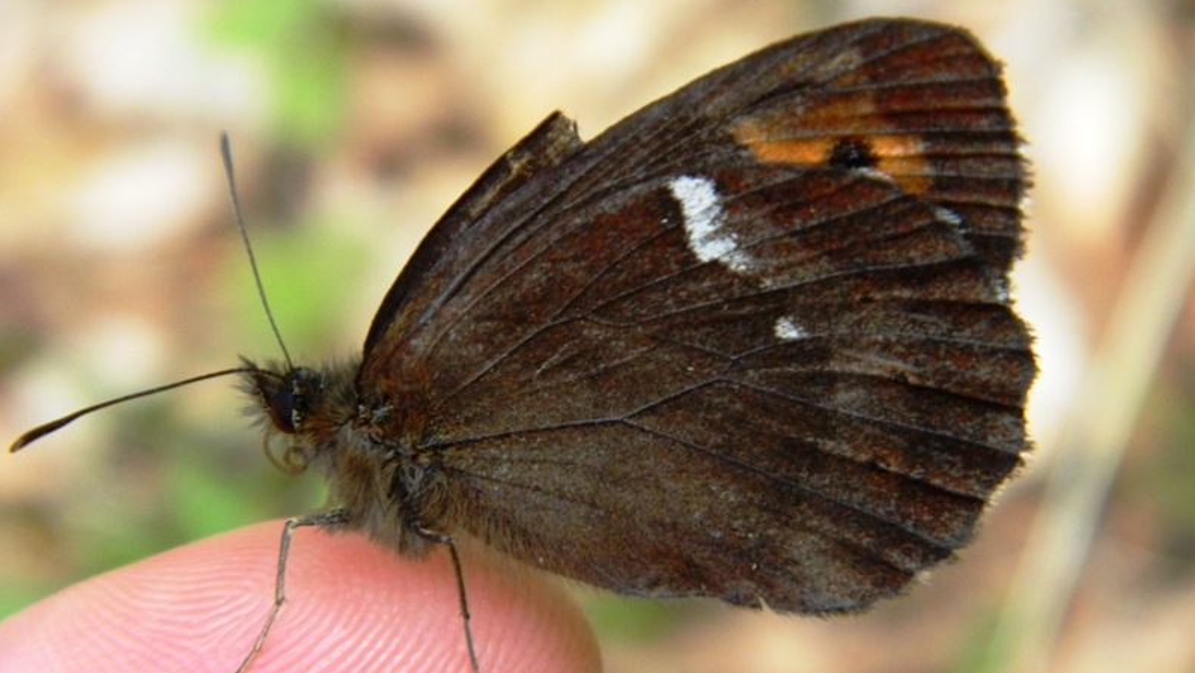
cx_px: 598
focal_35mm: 113
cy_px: 388
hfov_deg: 18.9
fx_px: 3581
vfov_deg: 10.7
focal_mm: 18.6
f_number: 4.5
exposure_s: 1/160
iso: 400
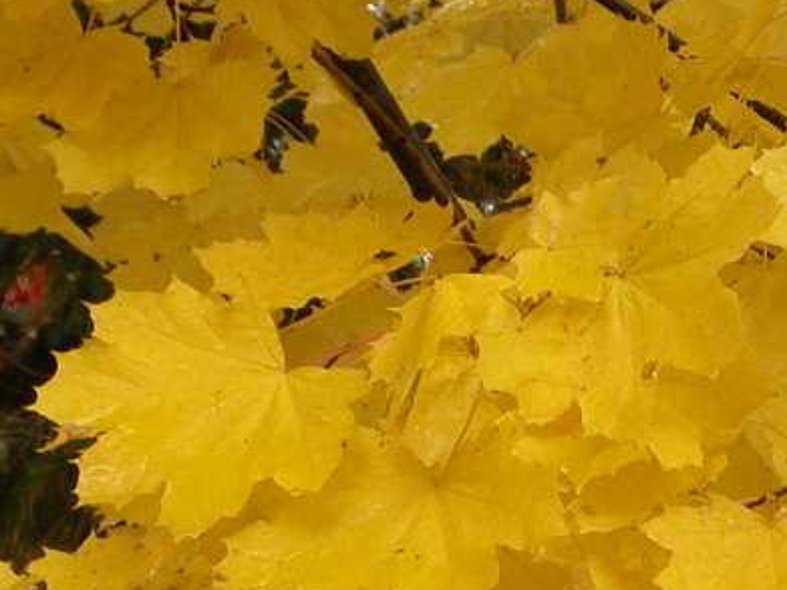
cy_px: 568
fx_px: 10114
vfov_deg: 3.3
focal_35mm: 445
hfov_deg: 4.4
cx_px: 950
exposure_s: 1/5.5
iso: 100
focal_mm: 34.7
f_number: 7.7
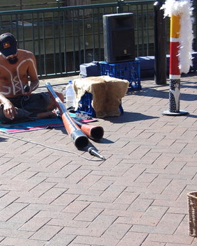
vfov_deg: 18.8
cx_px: 26
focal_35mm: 102
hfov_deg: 15.0
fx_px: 742
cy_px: 110
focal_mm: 40
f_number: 7.1
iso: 200
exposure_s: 1/200
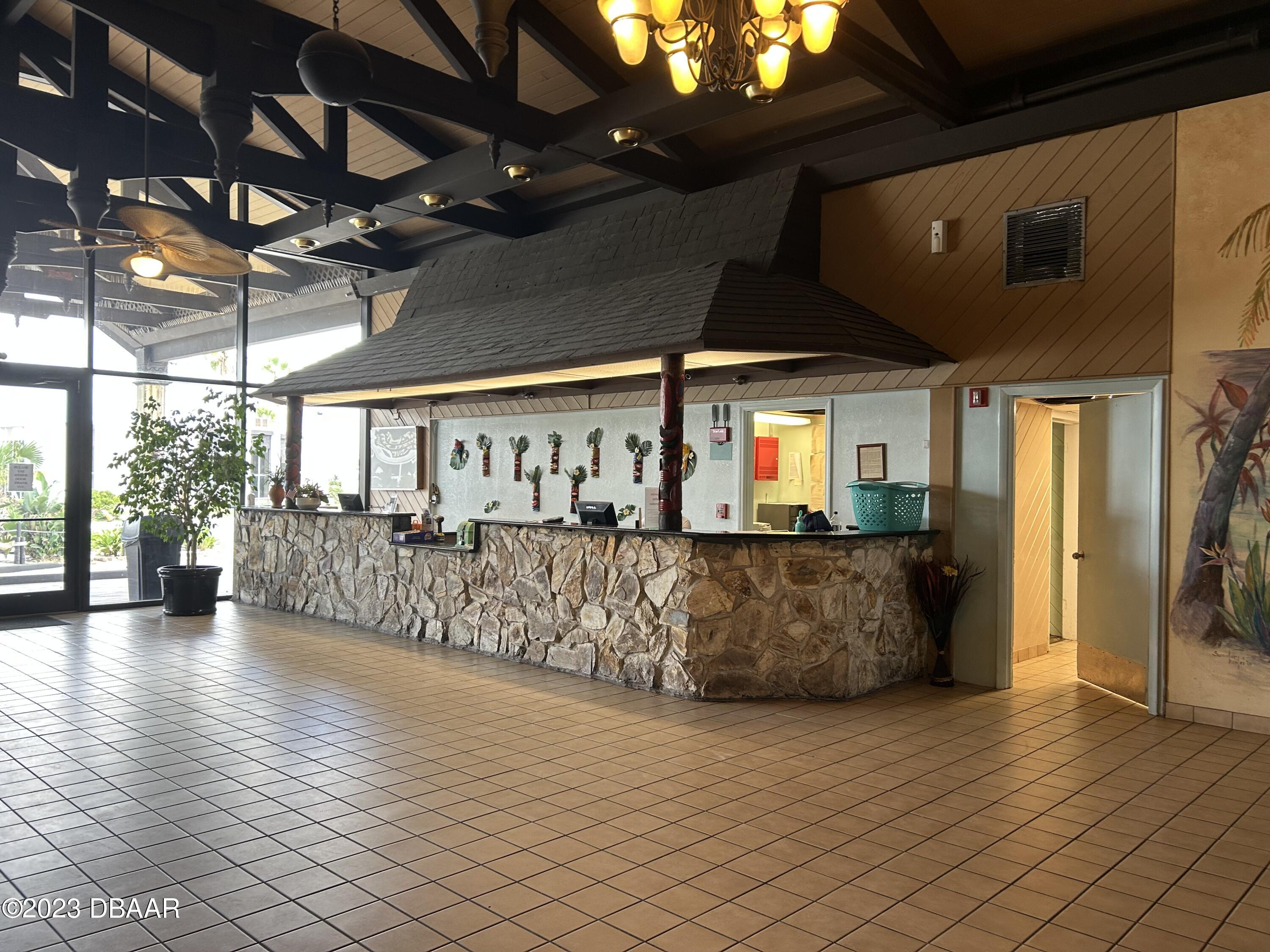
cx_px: 635
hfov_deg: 67.3
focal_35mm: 26
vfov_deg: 53.1
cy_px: 476
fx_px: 954
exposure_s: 1/60
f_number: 1.5
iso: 80
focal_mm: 5.7
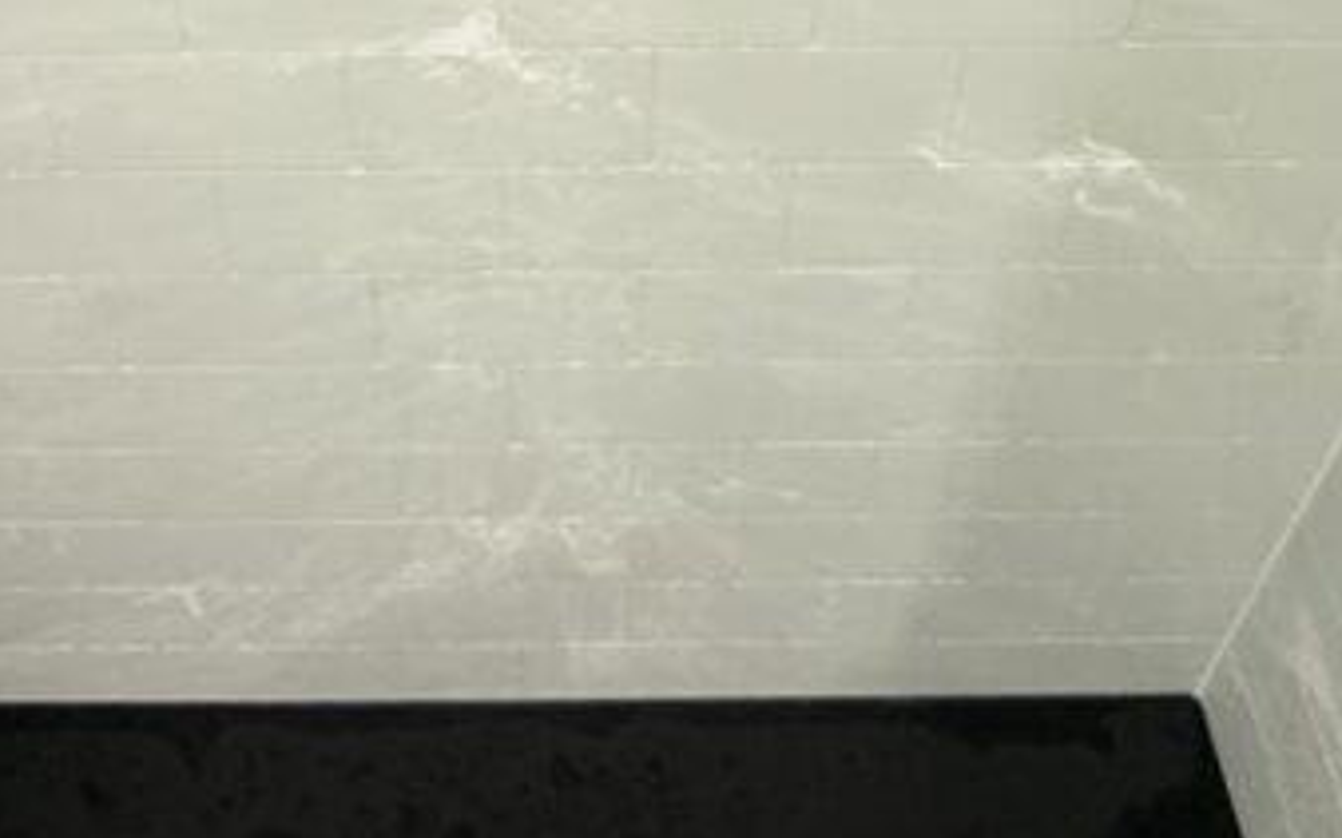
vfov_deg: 28.5
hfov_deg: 44.2
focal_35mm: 45
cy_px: 369
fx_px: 1645
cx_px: 556
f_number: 2.2
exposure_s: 1/60
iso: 500
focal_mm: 2.22
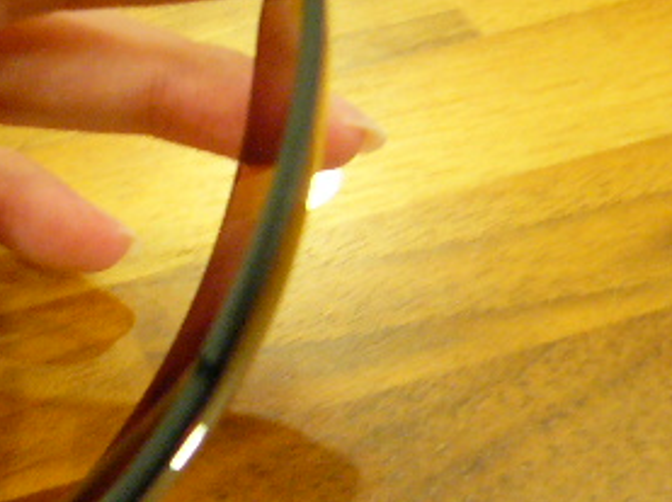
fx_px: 1570
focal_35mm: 81
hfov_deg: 23.7
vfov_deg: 18.2
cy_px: 301
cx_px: 121
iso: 200
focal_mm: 5.8
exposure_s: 1/15
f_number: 2.8
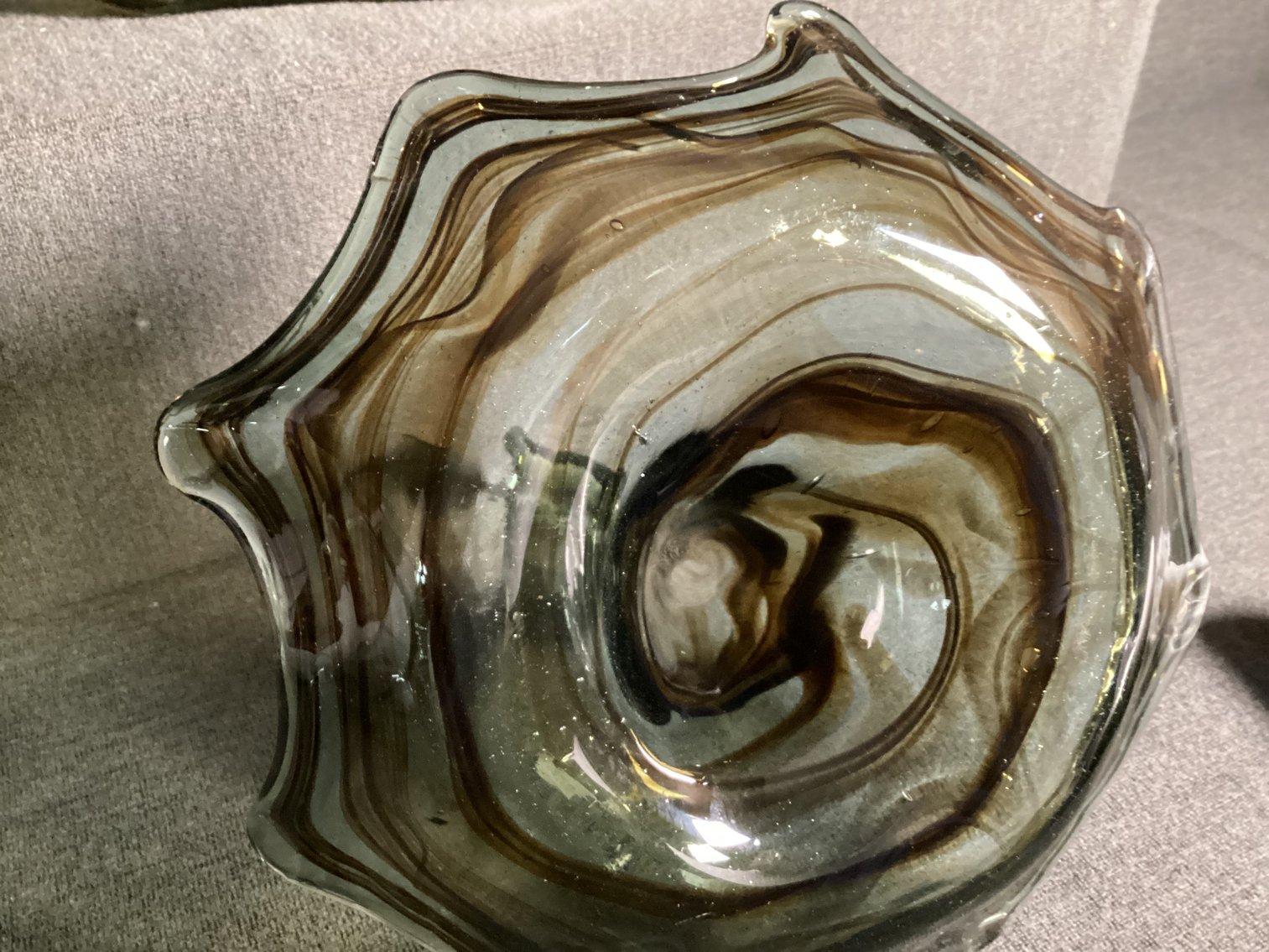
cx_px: 634
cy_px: 476
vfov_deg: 45.4
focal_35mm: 31
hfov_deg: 58.3
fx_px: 1137
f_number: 2.4
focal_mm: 3.3
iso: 640
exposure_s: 1/30
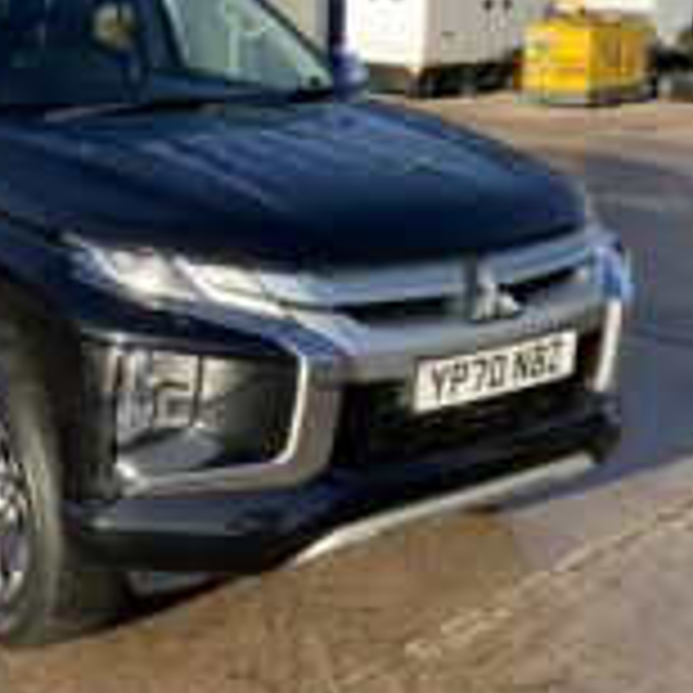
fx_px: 1359
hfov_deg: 28.5
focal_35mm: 60
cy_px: 243
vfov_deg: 28.5
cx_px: 243
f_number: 1.8
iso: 16
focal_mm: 3
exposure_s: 1/1121
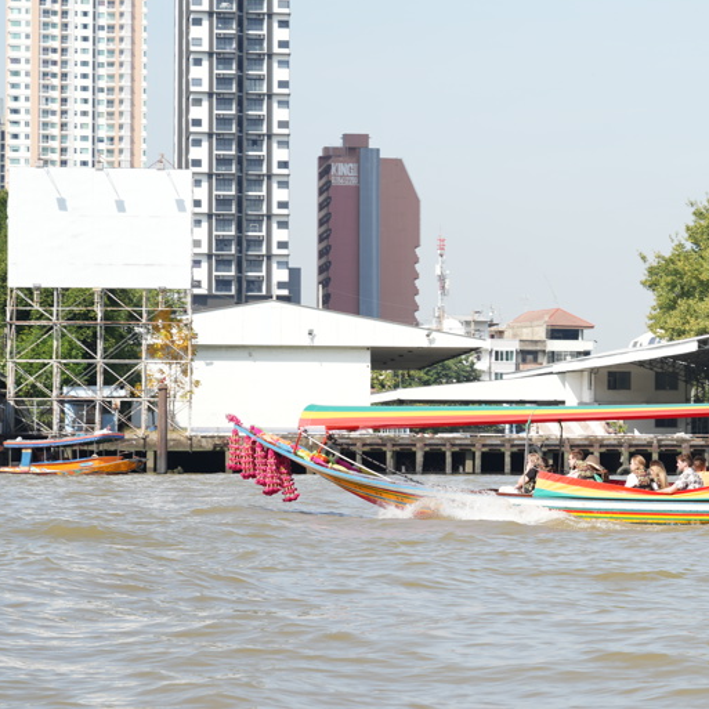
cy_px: 363
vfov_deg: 12.0
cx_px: 691
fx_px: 3383
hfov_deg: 11.8
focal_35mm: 146
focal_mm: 86
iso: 160
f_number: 9
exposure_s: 1/200
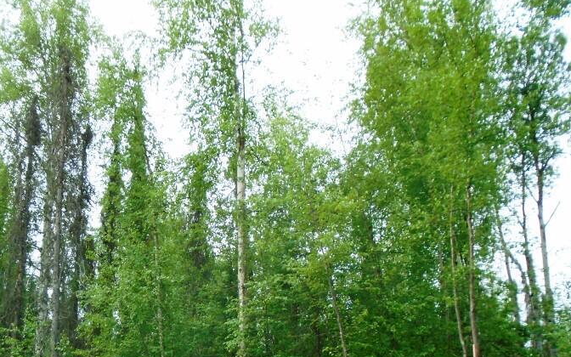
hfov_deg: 46.6
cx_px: 203
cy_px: 321
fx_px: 654
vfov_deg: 29.3
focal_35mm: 42
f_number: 3.2
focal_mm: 4.6
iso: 100
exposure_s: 1/250
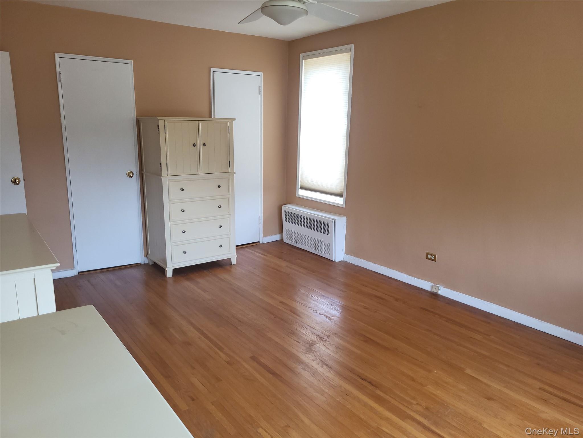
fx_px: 438
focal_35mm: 26
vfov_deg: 53.1
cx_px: 292
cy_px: 219
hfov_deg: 67.3
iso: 80
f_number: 1.8
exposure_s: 1/60
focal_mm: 5.4
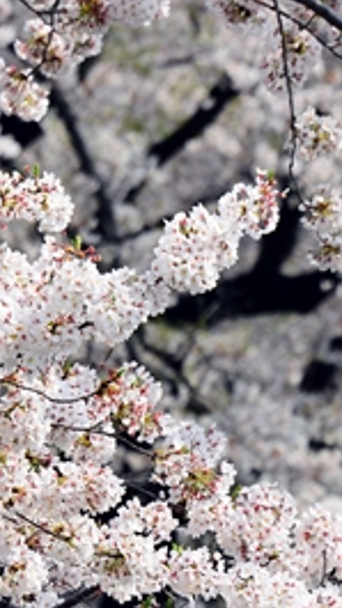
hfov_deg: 1.7
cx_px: 73
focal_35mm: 727
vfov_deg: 3.0
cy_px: 642
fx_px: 11724
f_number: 9
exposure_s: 1/320
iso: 200
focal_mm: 230
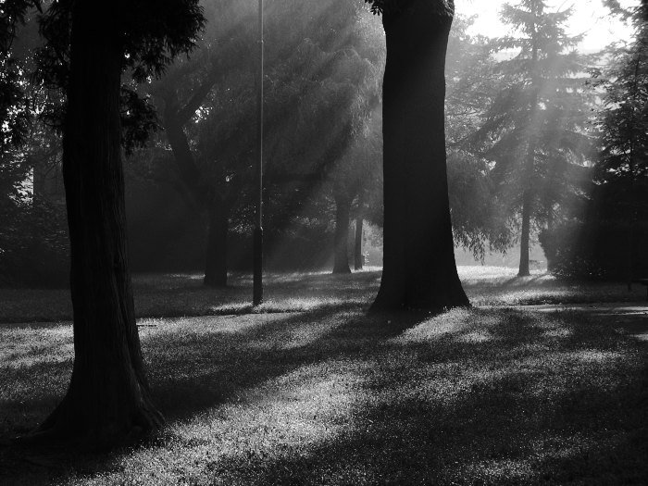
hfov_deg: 15.8
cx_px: 324
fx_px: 2340
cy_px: 243
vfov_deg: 11.9
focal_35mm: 125
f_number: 4
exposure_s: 1/320
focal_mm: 20.8
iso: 100
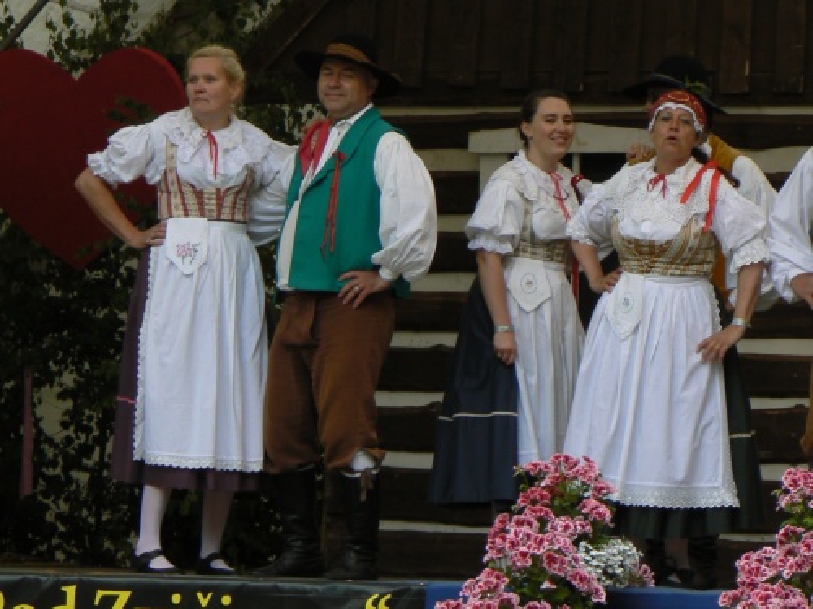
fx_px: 4979
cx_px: 406
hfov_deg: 9.3
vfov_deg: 7.0
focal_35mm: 212
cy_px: 304
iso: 80
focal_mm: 35.4
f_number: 5.6
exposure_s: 1/100
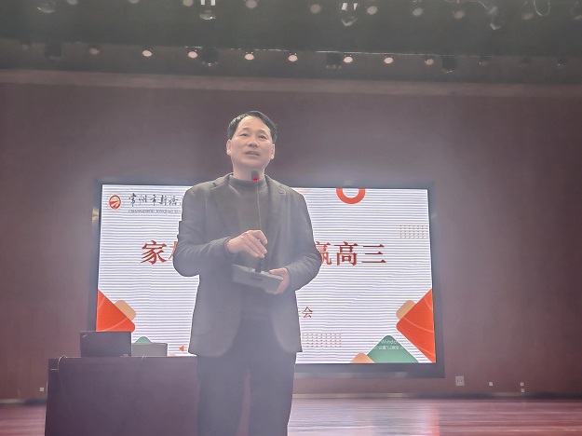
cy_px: 218
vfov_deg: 33.6
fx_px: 723
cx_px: 291
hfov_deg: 43.9
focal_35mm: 43
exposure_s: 1/50
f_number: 1.9
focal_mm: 6.67
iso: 200
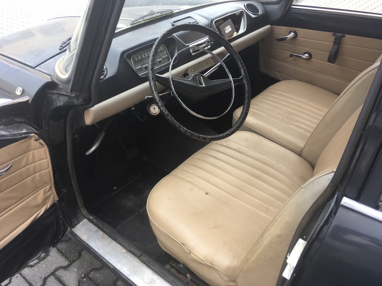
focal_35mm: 29
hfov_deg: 61.7
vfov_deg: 48.2
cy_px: 143
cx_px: 191
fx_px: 320
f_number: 2.2
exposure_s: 1/100
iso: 40
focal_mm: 4.15
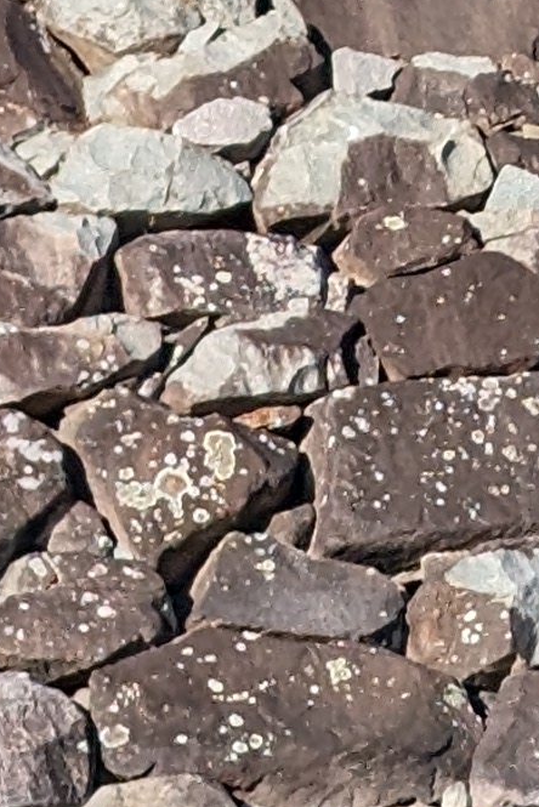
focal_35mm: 313
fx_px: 7022
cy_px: 862
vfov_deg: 6.6
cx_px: 2004
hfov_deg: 4.1
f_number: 1.68
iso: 18
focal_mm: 6.9
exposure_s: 1/1287
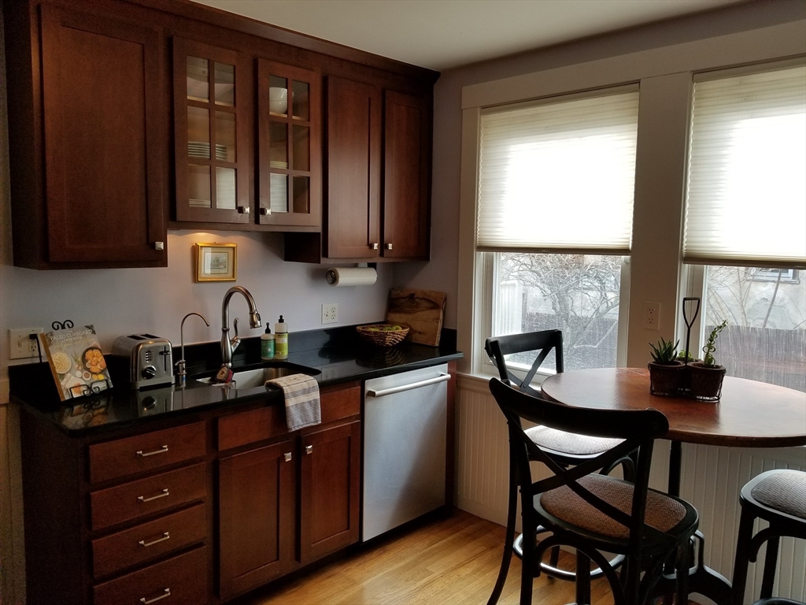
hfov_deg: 67.3
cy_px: 302
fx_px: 605
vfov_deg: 53.1
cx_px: 403
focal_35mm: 26
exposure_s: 1/120
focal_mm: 4.25
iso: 80
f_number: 1.7
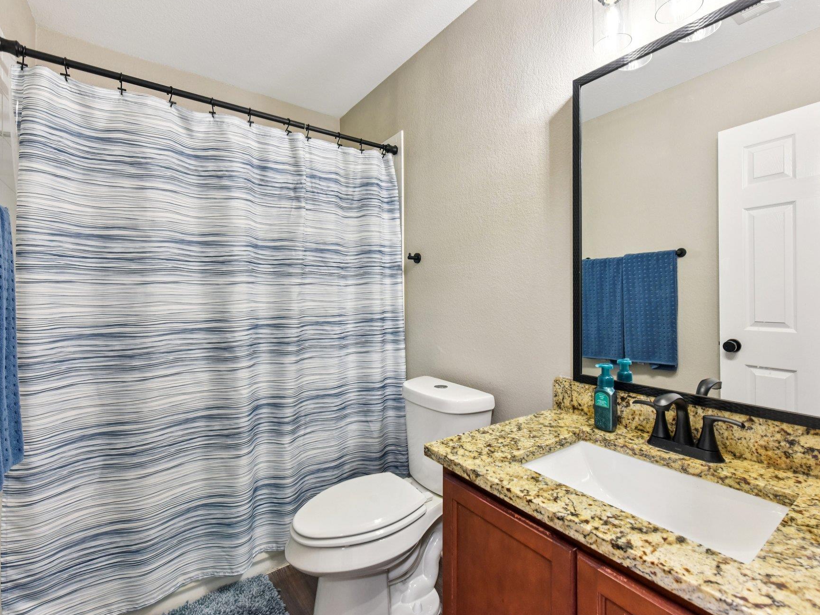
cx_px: 425
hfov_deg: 94.5
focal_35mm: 16
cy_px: 296
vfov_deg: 78.1
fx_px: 379
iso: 640
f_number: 8
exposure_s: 1/15
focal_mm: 14
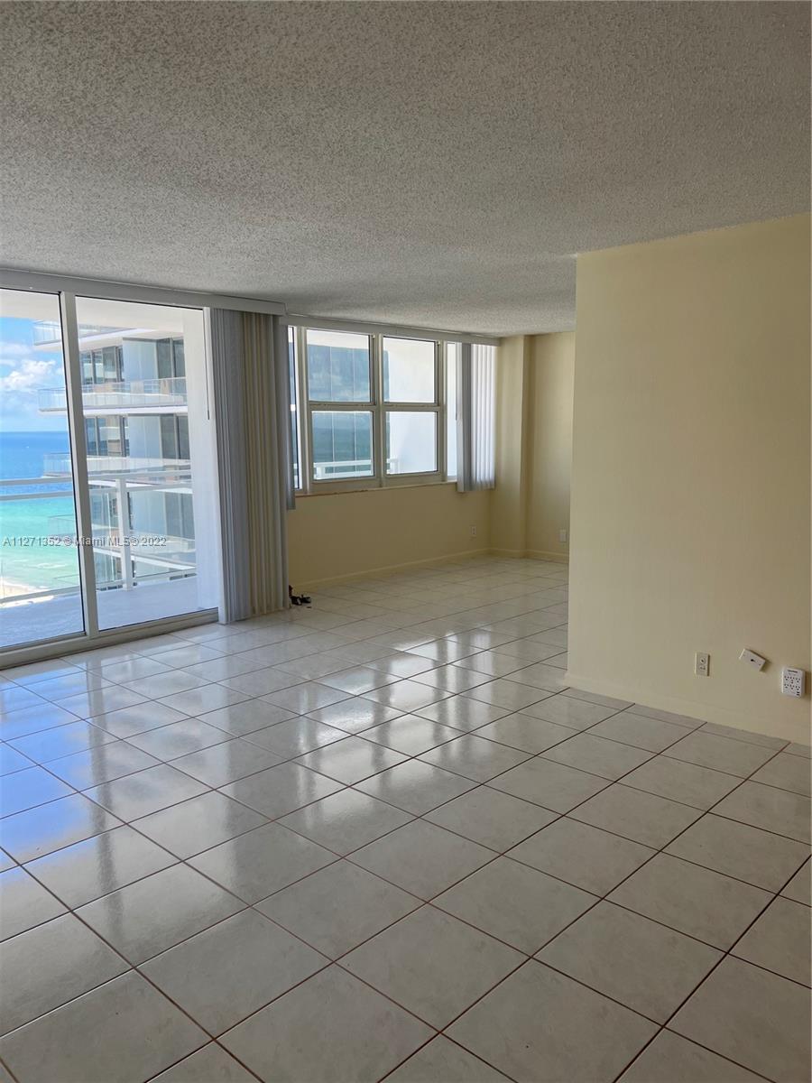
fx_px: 813
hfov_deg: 53.1
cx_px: 406
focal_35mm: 26
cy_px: 542
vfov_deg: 67.3
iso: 50
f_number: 1.5
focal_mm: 5.7
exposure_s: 1/313
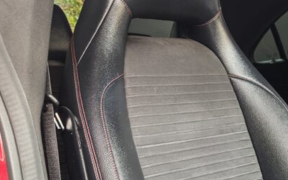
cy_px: 165
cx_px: 242
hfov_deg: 39.7
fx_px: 377
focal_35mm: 48
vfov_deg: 25.9
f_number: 1.62
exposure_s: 1/50
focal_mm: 6.55
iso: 400
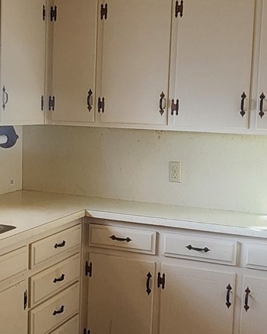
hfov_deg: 26.8
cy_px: 174
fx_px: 553
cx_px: 69
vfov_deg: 33.6
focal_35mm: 56
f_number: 2.2
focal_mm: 2.2
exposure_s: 1/60
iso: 320
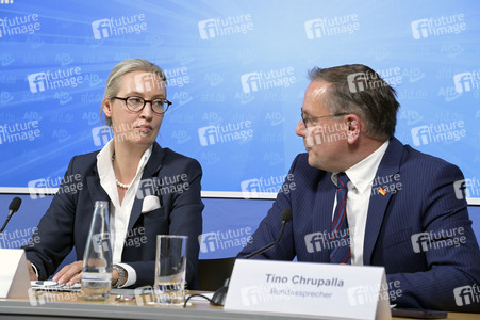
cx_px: 240
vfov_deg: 13.0
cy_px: 160
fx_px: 1399
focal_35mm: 105
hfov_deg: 19.5
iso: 6400
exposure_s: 1/400
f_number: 7.1
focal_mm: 105
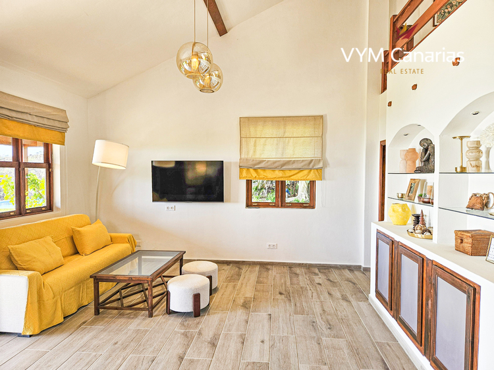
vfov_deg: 58.9
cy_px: 185
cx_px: 247
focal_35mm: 23
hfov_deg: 73.9
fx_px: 328
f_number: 1.8
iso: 64
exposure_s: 1/190
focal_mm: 5.4
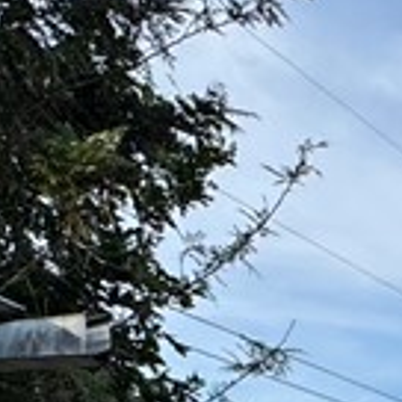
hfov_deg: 16.0
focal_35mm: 93
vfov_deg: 16.1
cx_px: 706
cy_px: 698
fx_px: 1222
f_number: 2.2
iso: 50
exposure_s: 1/1370
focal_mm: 2.22
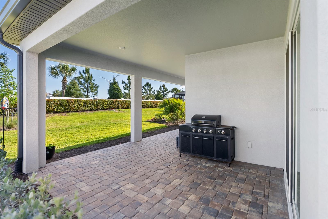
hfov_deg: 93.3
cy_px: 110
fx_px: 155
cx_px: 164
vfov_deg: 70.5
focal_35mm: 17
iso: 160
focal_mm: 17
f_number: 4
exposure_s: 1/50
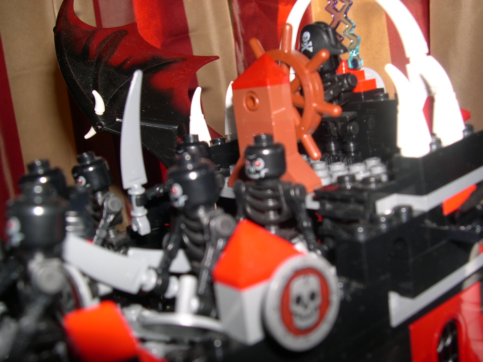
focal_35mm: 38
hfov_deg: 49.0
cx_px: 242
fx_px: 530
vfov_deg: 37.7
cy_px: 181
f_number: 7.6
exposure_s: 1/60
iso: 100
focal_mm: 8
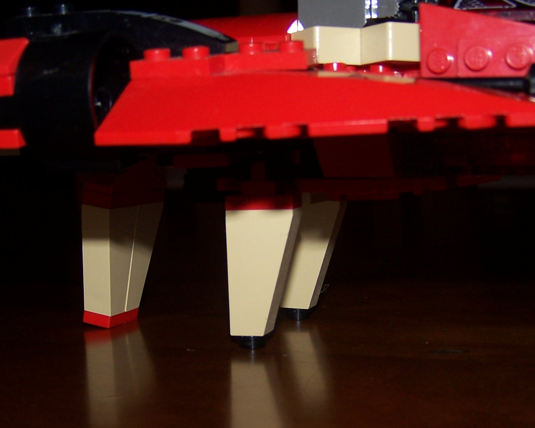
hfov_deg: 30.0
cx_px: 298
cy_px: 299
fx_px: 997
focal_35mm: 63
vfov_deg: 24.0
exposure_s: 1/60
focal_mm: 6.3
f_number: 2.8
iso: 80
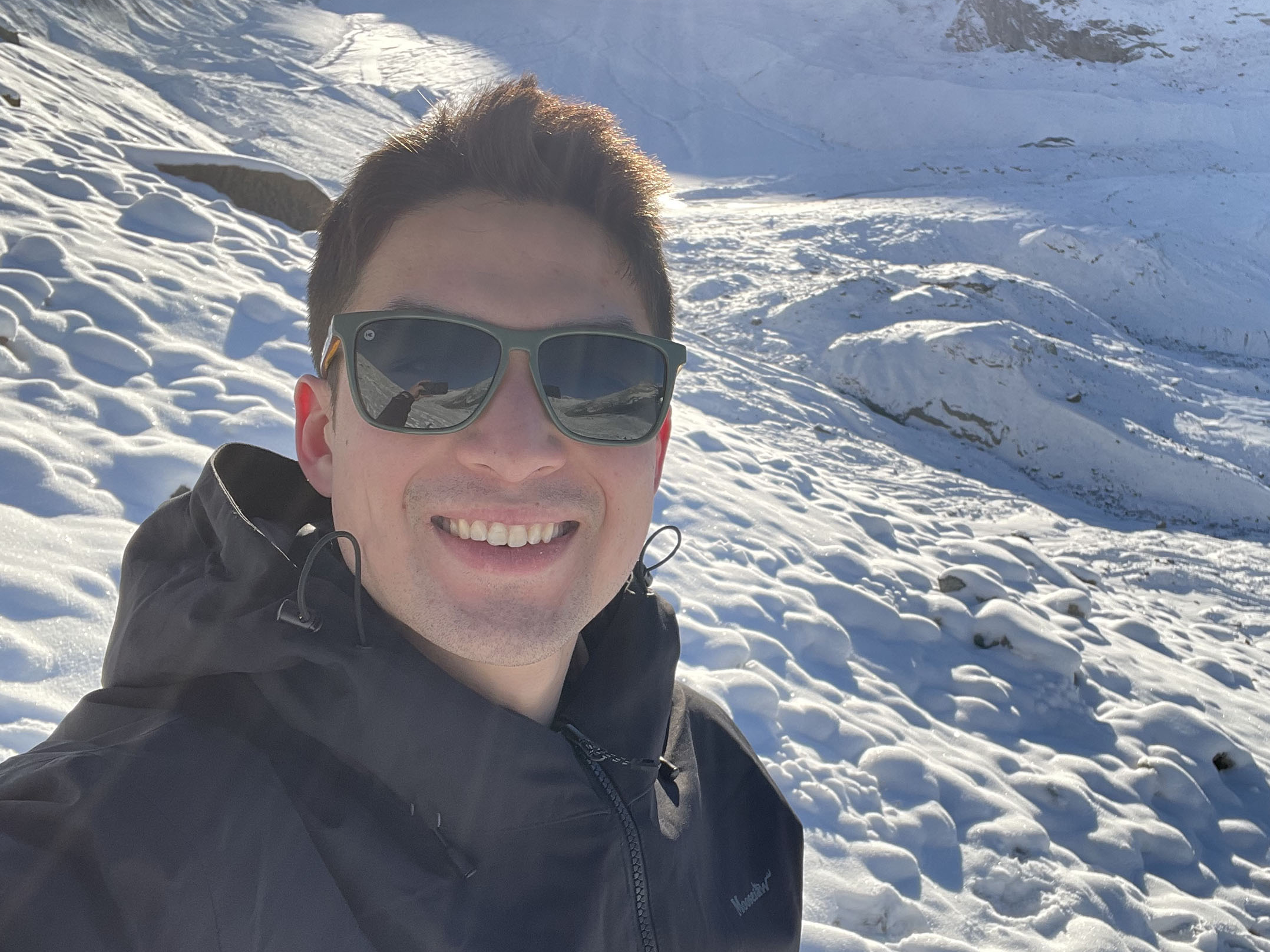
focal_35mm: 32
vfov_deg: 44.2
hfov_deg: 56.2
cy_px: 489
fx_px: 1174
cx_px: 785
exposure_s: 1/750
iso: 25
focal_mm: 2.71
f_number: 2.2
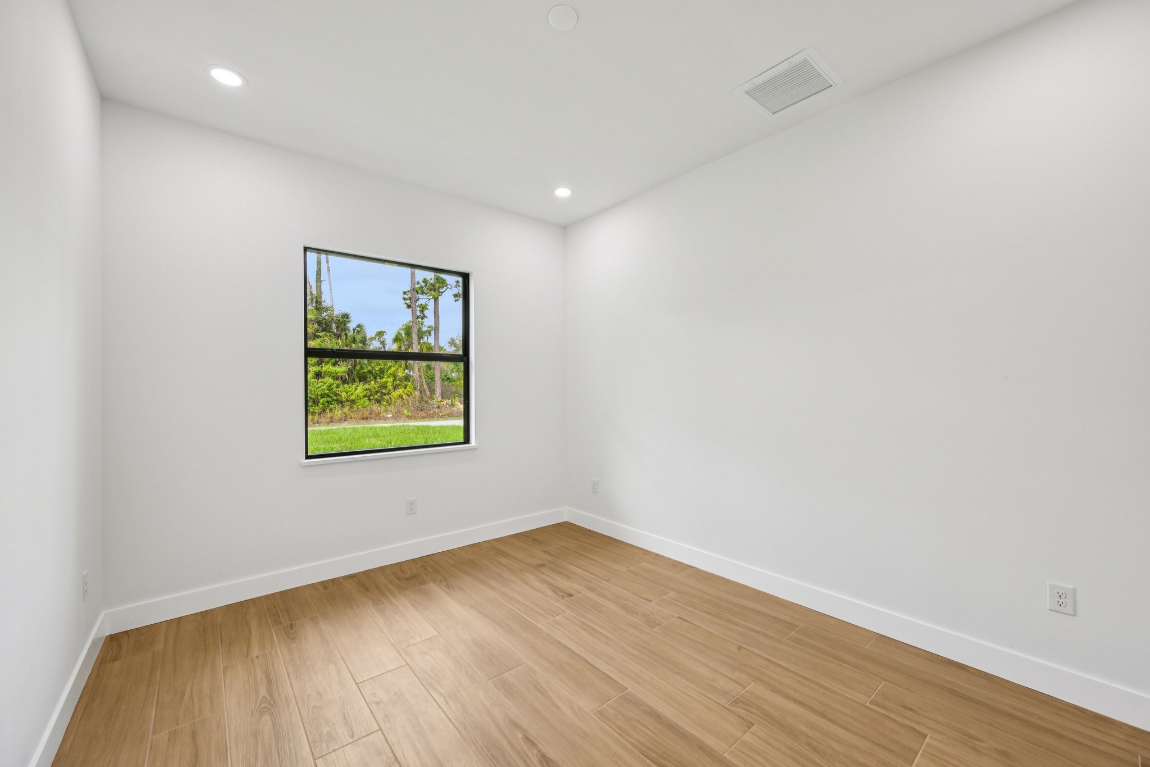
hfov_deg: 104.3
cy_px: 384
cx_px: 575
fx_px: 447
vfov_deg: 81.2
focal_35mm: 14
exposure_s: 1/125
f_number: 8
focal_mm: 14
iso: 400
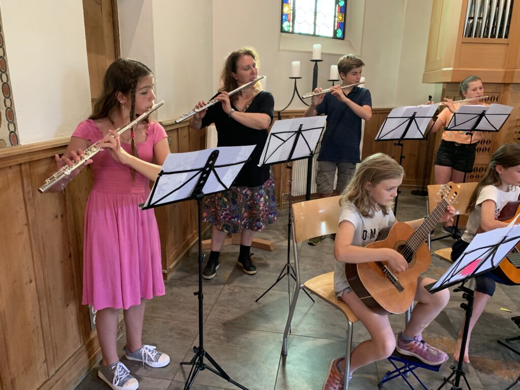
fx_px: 391
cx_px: 260
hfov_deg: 67.3
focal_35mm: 26
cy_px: 195
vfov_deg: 53.1
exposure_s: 1/50
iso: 250
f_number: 1.8
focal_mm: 4.25
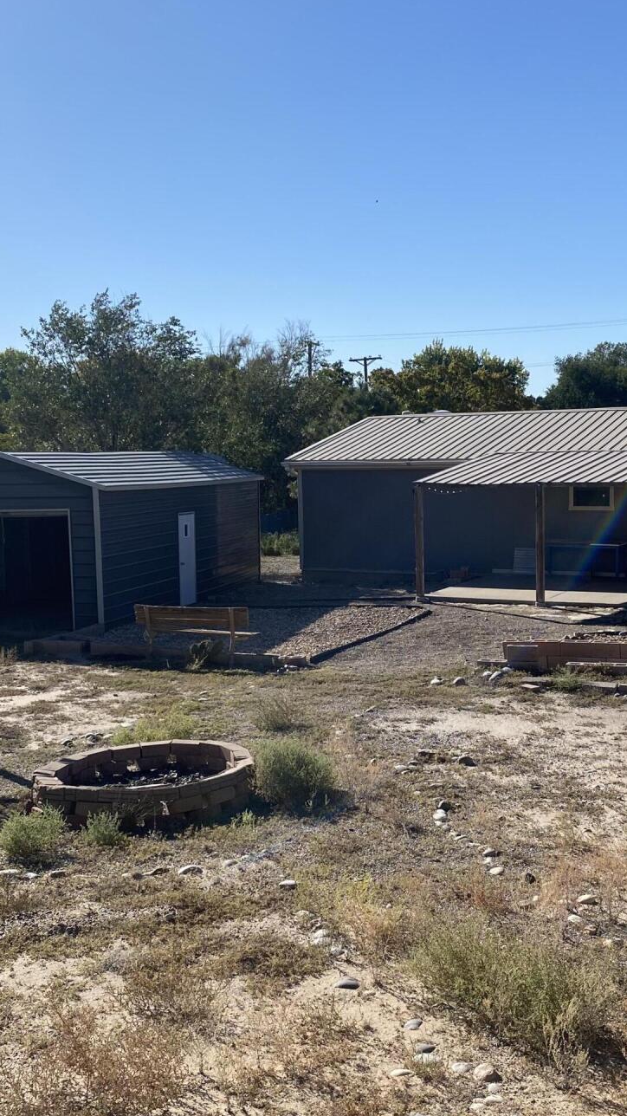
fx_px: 1301
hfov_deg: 27.1
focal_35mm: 44
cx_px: 359
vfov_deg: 46.3
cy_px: 625
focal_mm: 4.25
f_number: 1.8
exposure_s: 1/3497
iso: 32
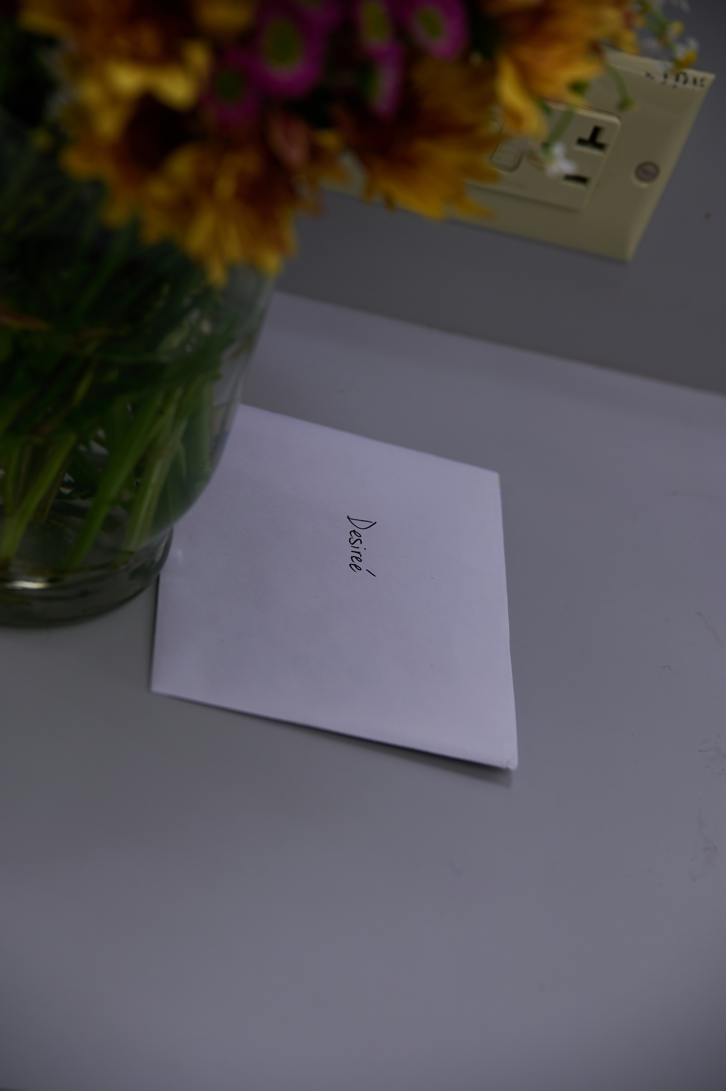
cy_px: 546
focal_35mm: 135
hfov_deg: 10.1
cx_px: 363
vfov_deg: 15.2
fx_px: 4089
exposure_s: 1/100
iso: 220
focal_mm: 135
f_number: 5.6
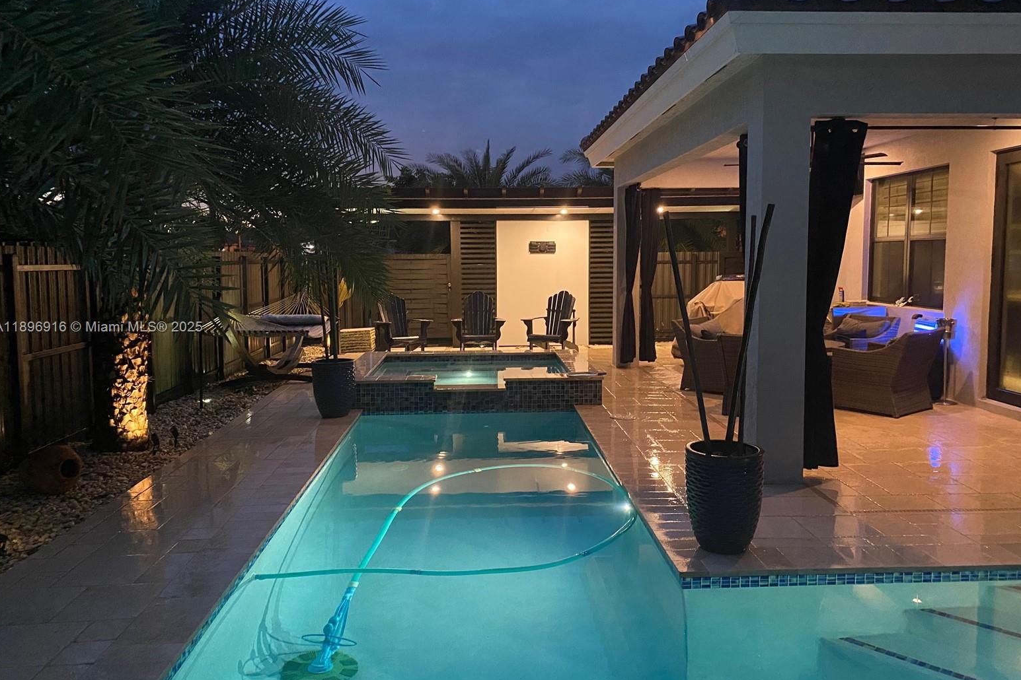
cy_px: 328
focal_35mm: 28
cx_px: 520
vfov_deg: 46.4
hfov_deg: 65.5
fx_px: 794
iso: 800
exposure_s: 1/30
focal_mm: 4.25
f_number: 1.8
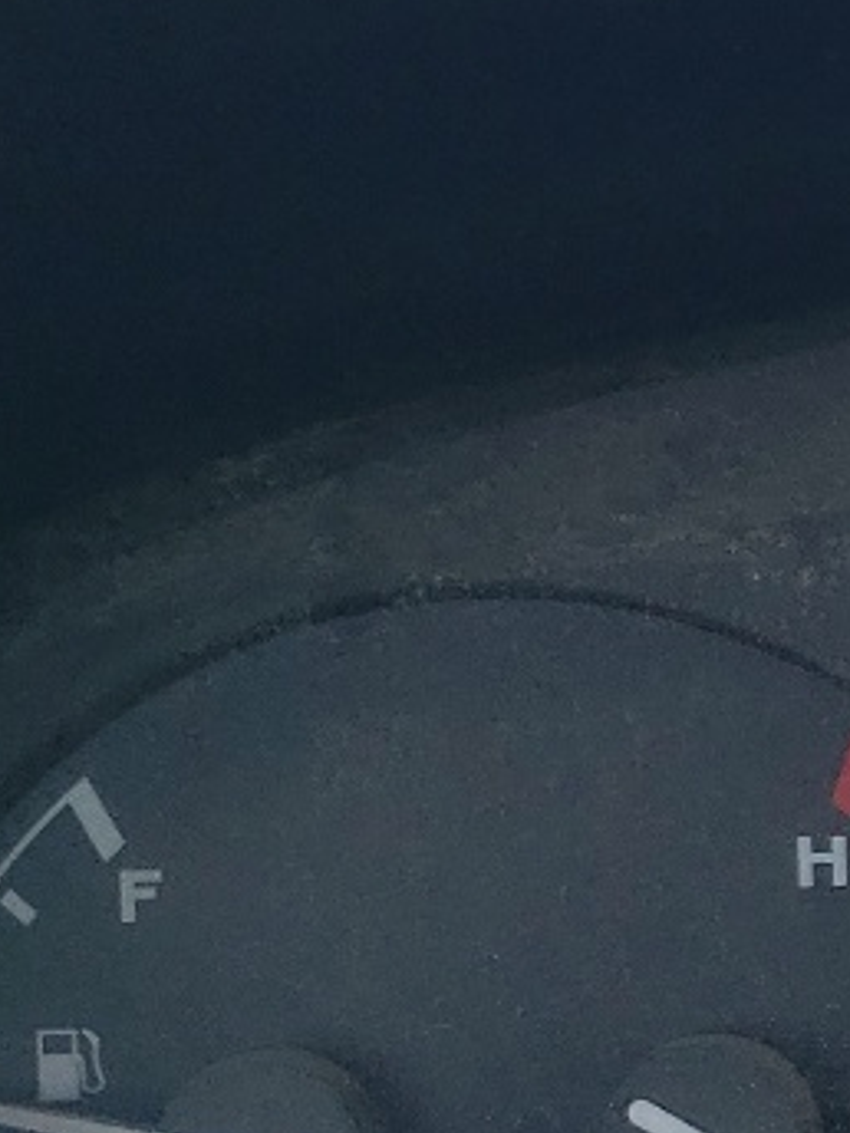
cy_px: 820
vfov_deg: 16.2
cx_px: 2020
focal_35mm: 121
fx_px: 3962
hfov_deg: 10.6
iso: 50
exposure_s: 1/222
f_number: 1.5
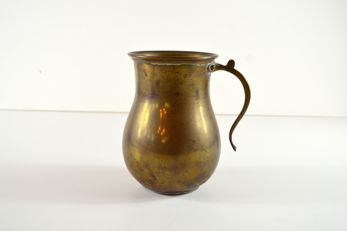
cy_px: 116
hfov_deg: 43.6
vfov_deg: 29.8
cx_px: 174
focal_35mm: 45
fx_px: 434
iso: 360
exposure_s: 1/125
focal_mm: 30
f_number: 5.6
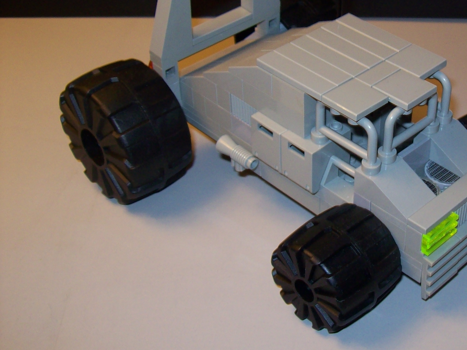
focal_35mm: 60
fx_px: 809
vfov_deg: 24.4
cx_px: 384
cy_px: 141
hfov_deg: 31.2
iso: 80
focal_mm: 6
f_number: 2.7
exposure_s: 1/64
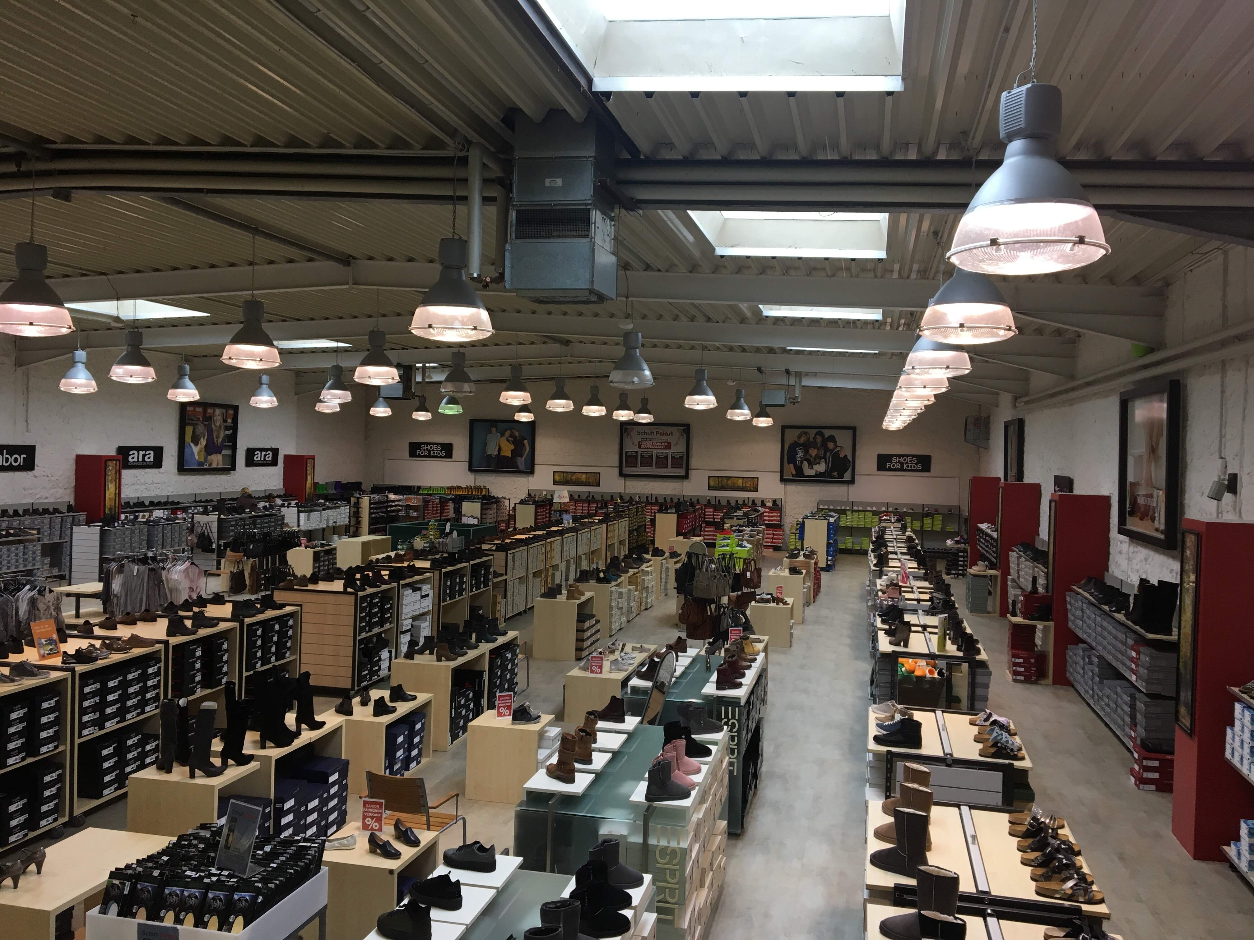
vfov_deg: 48.2
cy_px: 470
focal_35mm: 29
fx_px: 1051
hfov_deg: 61.7
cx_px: 627
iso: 25
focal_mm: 4.15
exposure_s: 1/33
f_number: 2.2
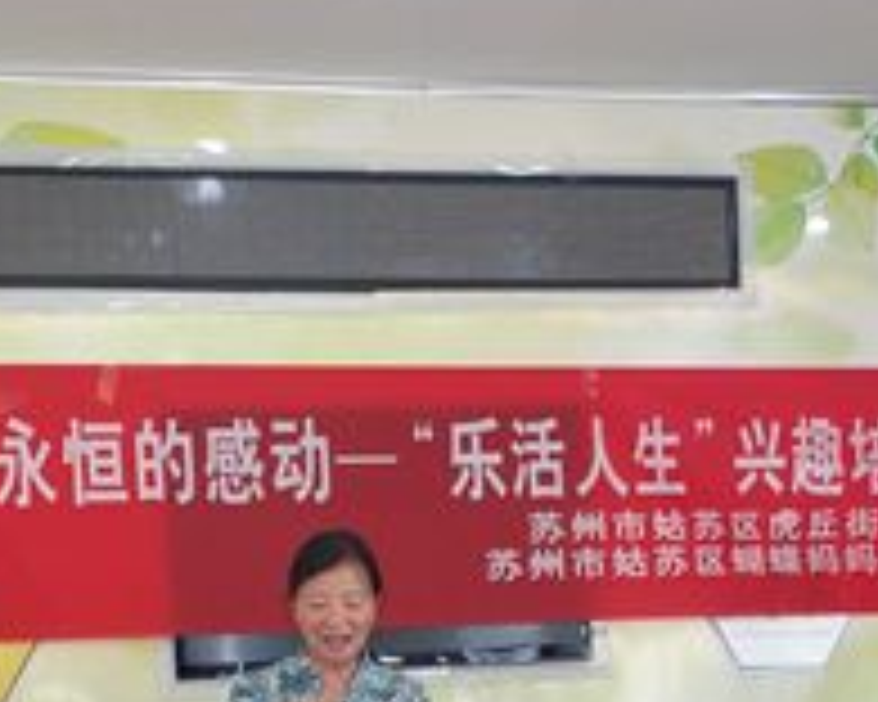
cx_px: 450
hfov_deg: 25.4
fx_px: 1949
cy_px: 734
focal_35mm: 75
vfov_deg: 19.7
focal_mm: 4.32
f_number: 1.7
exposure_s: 1/50
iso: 125
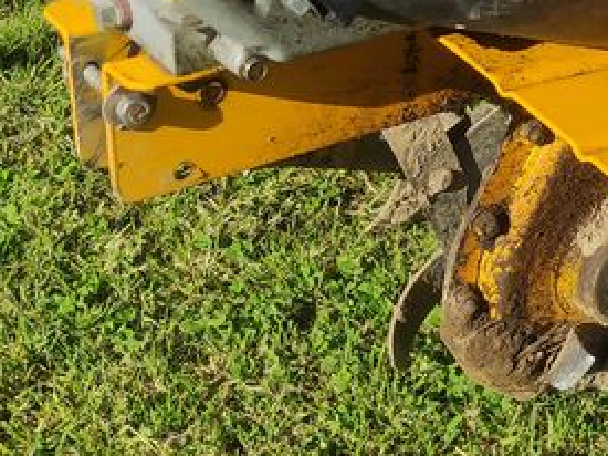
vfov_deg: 16.1
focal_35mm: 91
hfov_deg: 20.3
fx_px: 1598
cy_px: 87
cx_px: 710
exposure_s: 1/1866
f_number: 1.89
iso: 100
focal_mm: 5.43
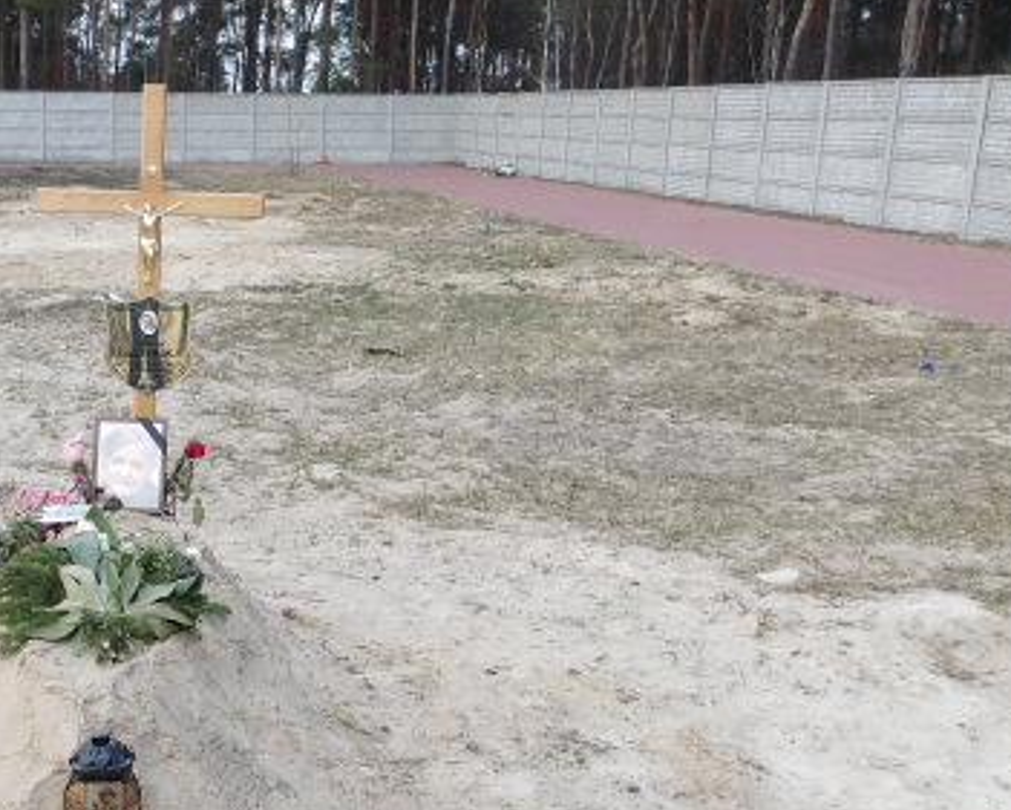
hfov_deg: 36.7
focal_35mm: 48
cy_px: 568
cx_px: 132
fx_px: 1437
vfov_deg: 31.1
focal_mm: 4.9
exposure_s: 1/303
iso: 100
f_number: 3
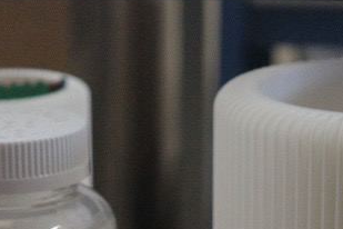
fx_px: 1848
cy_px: 508
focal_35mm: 194
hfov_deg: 10.6
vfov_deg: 6.8
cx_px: 118
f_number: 3.2
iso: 2000
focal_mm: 26
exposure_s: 1/160
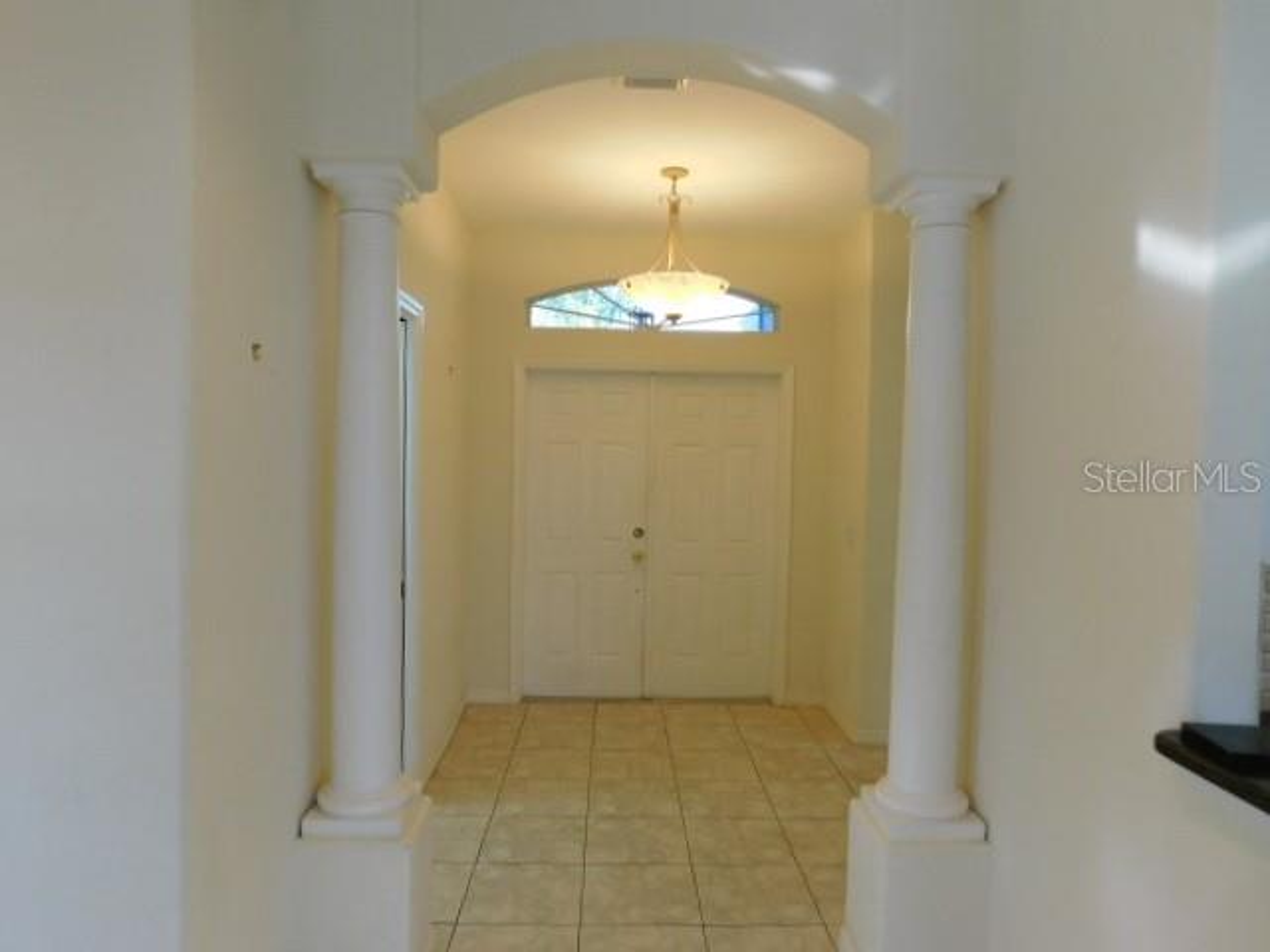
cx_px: 635
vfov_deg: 58.9
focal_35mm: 23
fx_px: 844
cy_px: 476
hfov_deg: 73.9
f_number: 3
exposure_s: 1/40
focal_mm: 4
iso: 125
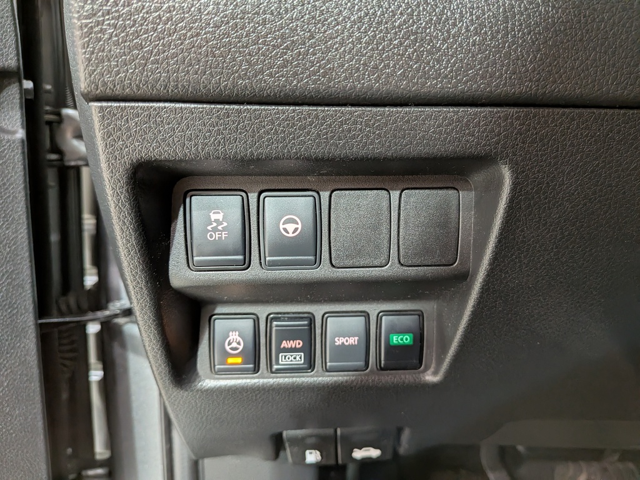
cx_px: 320
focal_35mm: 24
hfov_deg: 71.6
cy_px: 240
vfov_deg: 56.8
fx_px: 444
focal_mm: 4.53
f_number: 1.7
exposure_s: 1/17.6
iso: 75
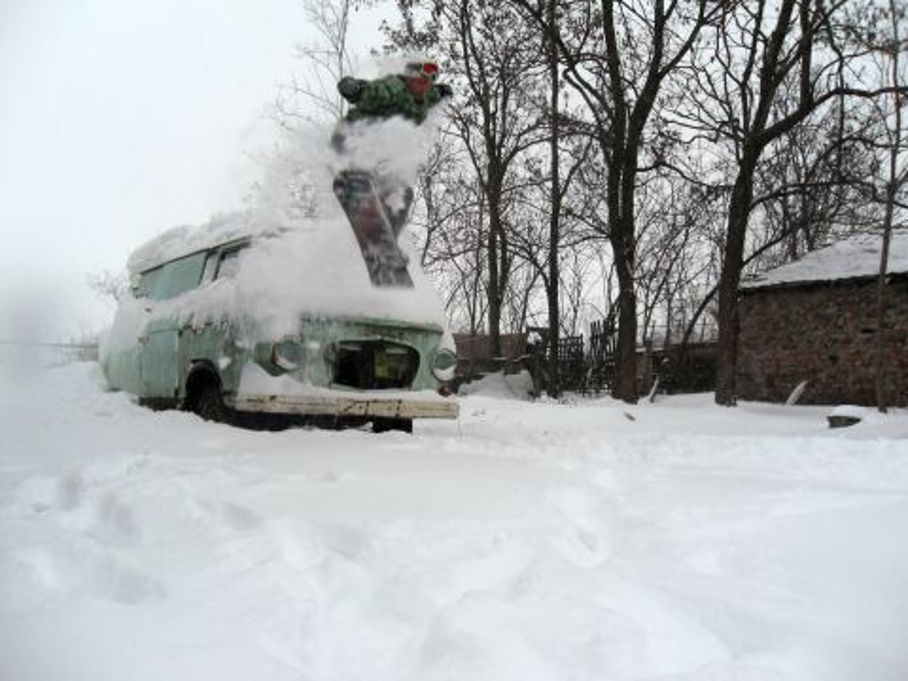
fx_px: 918
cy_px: 340
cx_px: 454
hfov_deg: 52.6
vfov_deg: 40.7
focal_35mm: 35
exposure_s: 1/90
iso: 80
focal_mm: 6.3
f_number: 8.2
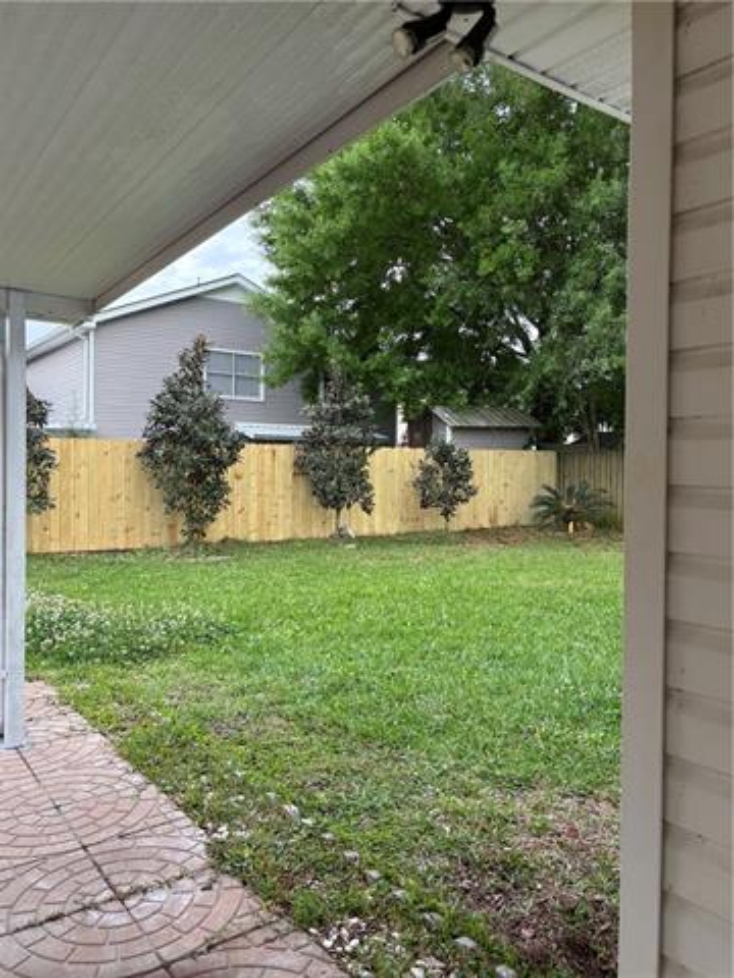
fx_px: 735
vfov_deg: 67.3
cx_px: 367
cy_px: 489
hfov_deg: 53.1
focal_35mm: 26
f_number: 1.6
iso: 80
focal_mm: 5.96
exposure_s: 1/243
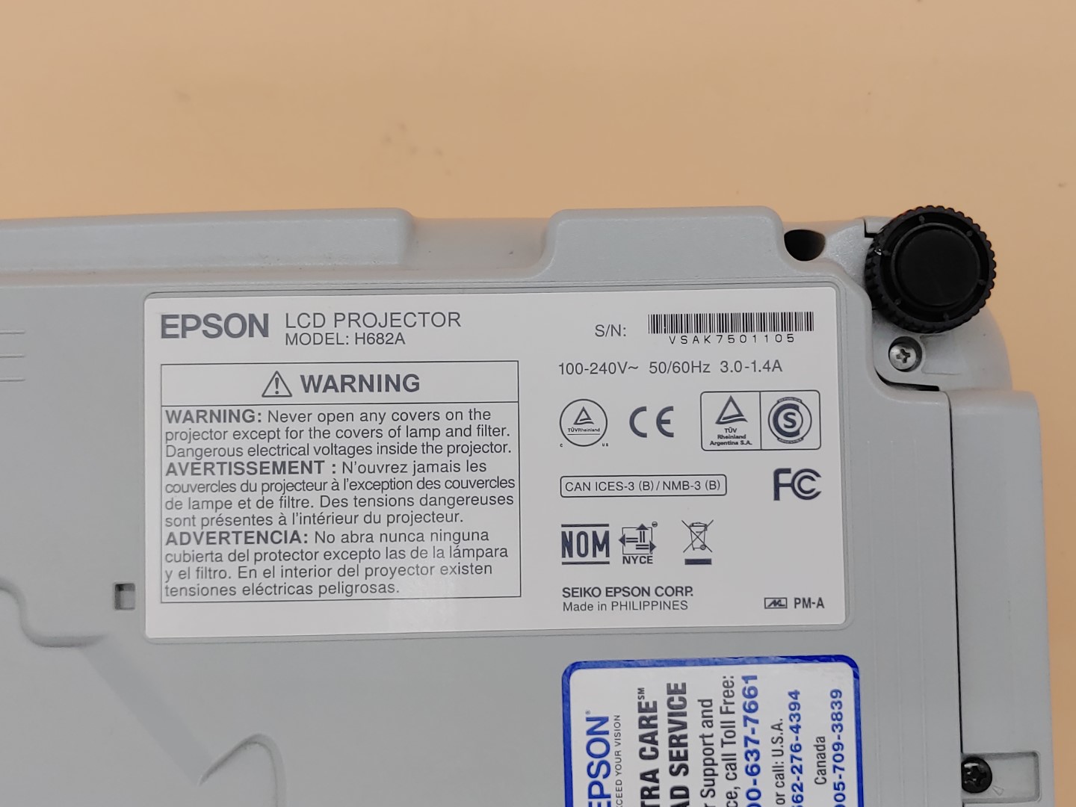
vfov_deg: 32.9
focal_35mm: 44
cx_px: 538
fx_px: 1368
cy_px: 404
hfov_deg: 42.9
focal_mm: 4.36
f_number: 1.8
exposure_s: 1/120
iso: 50
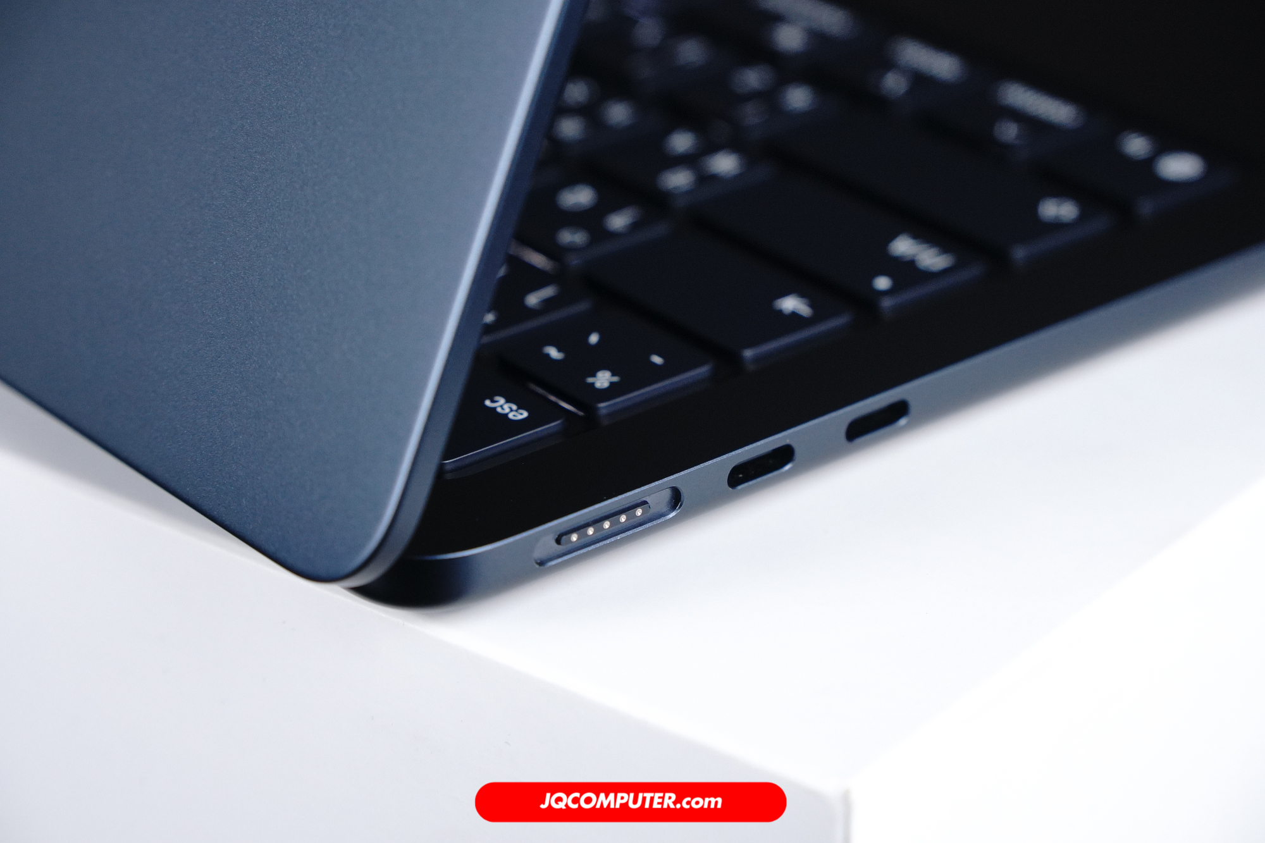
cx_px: 632
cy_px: 422
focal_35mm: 105
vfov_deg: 13.0
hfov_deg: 19.5
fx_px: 3689
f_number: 5
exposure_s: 1/80
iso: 800
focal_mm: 70
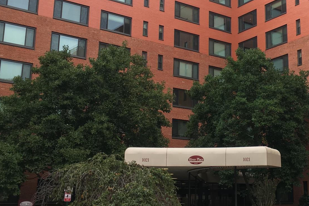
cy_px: 82
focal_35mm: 56
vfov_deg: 24.1
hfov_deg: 35.0
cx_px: 227
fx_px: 481
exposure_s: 1/246
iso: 25
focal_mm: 4.15
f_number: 2.2
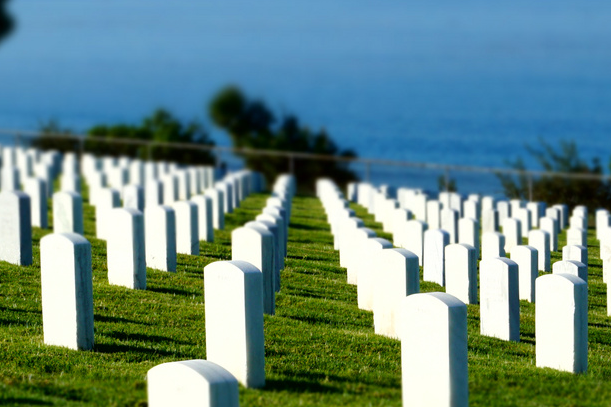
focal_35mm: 199
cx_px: 241
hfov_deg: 10.3
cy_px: 309
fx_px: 3376
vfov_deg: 6.9
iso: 100
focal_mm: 50
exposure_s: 1/80
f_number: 16
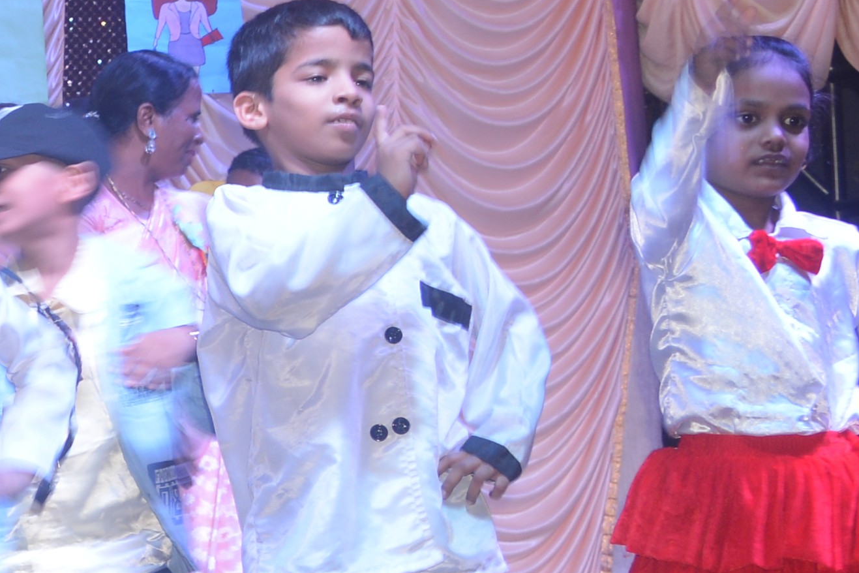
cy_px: 89
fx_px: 2935
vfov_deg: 11.1
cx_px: -924
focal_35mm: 123
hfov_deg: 13.8
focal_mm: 18
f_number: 5
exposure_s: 1/30
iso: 160
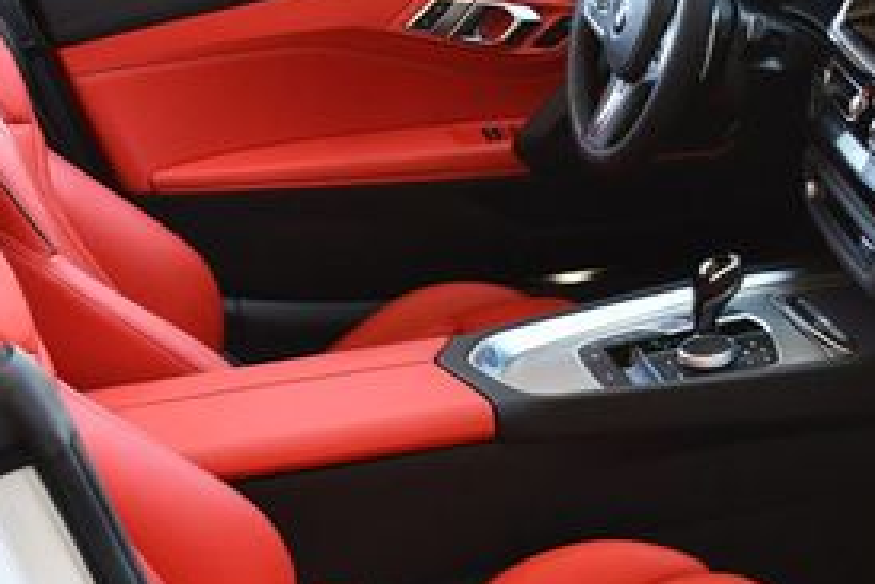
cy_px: 412
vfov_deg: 16.2
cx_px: 556
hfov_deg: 24.1
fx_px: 2043
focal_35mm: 84
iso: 450
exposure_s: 1/250
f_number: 3.5
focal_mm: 18
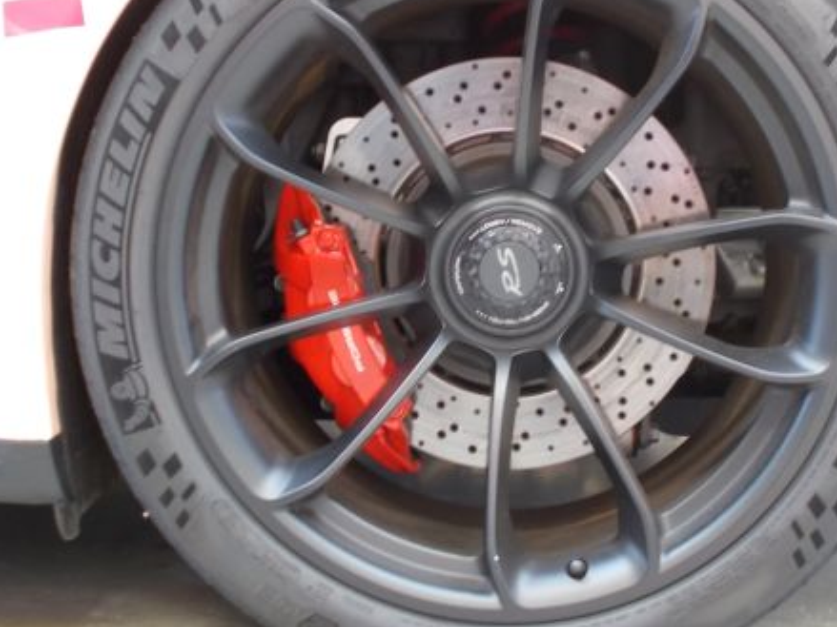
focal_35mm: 64
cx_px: 524
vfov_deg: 22.9
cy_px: 261
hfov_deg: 30.1
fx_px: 1547
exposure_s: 1/4
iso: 200
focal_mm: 6.9
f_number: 3.9
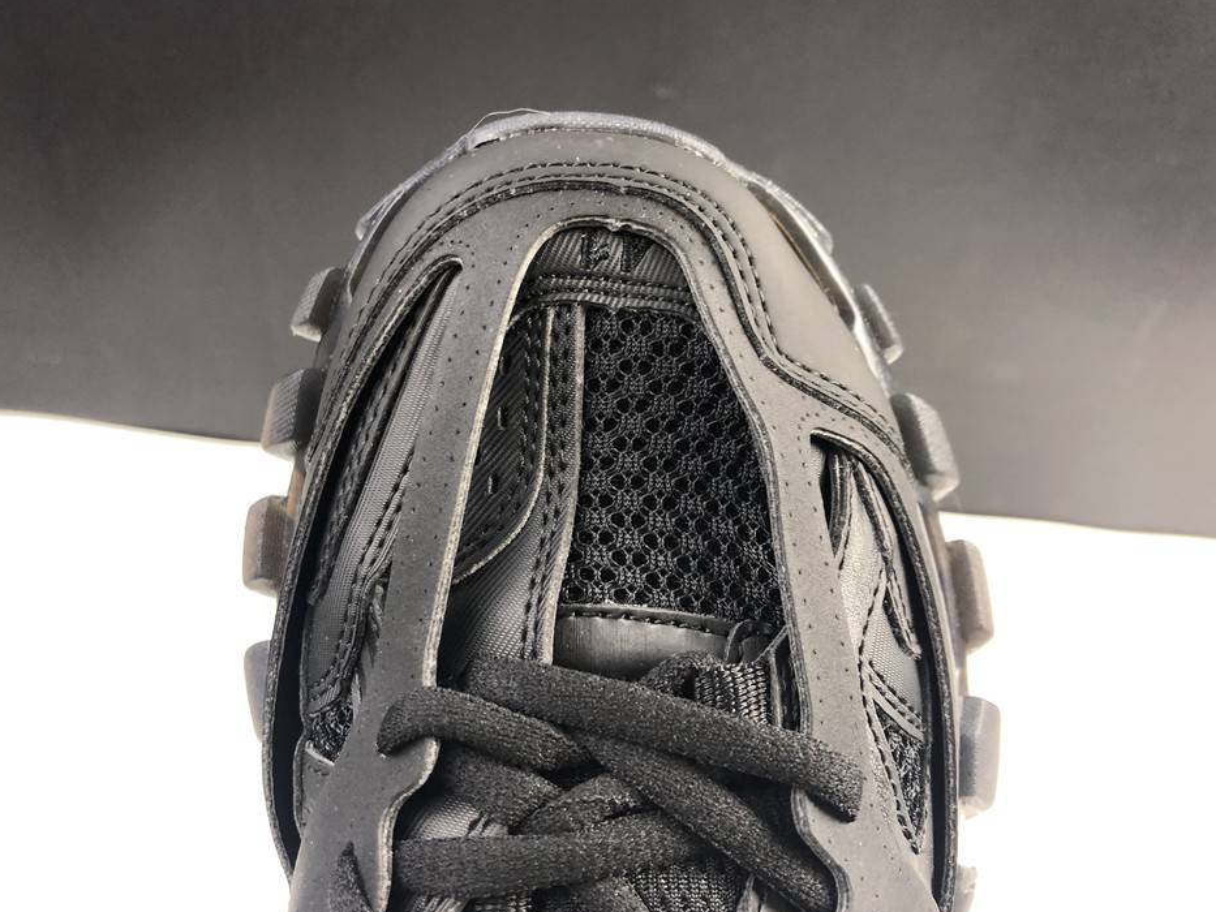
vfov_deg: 46.8
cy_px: 460
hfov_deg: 59.9
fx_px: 1054
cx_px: 575
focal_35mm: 30
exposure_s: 1/17
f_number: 1.8
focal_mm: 4
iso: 40
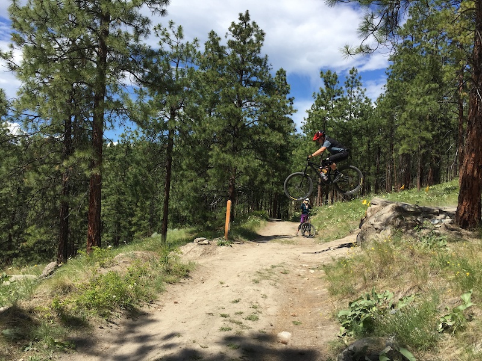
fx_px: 404
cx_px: 241
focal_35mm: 29
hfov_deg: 61.7
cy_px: 180
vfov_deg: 48.2
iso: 32
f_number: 2.2
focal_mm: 4.15
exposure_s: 1/1799
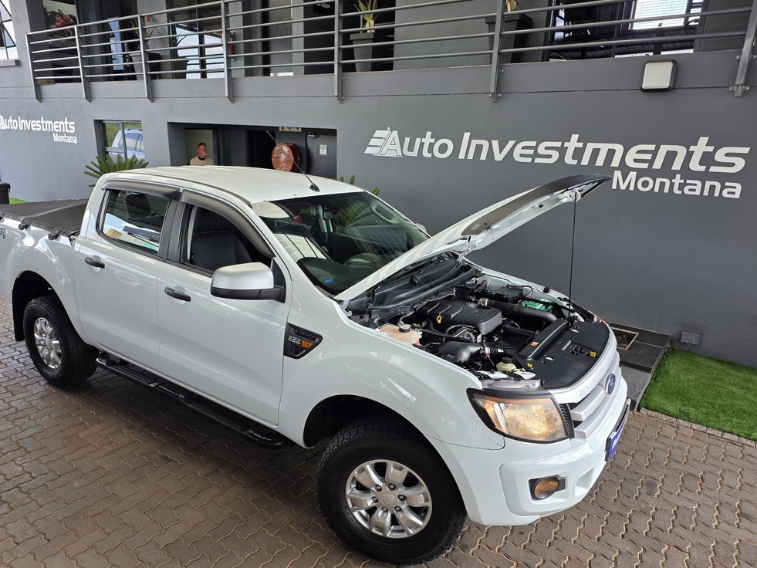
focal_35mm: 24
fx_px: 525
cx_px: 368
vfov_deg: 56.8
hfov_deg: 71.6
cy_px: 290
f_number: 1.7
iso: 64
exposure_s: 1/180
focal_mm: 6.25
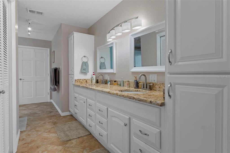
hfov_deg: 85.4
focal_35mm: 20
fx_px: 125
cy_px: 76
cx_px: 115
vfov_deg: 63.2
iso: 250
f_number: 8
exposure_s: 1/2
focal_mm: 13
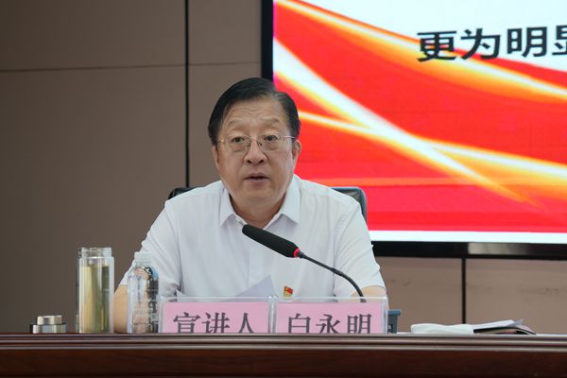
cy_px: 189
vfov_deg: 10.9
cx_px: 284
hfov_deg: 16.3
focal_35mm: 126
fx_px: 1984
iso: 1000
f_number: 7.1
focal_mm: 126
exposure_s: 1/80
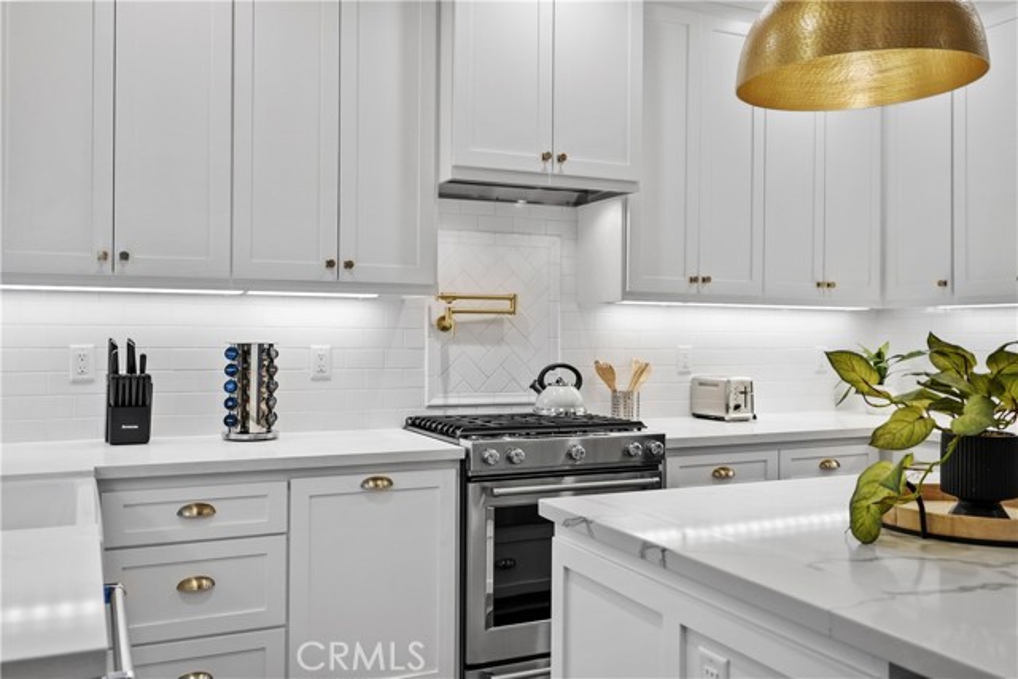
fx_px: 863
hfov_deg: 61.1
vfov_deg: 43.0
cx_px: 509
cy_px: 340
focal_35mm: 30
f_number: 4
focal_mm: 30.5
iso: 500
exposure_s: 1/15
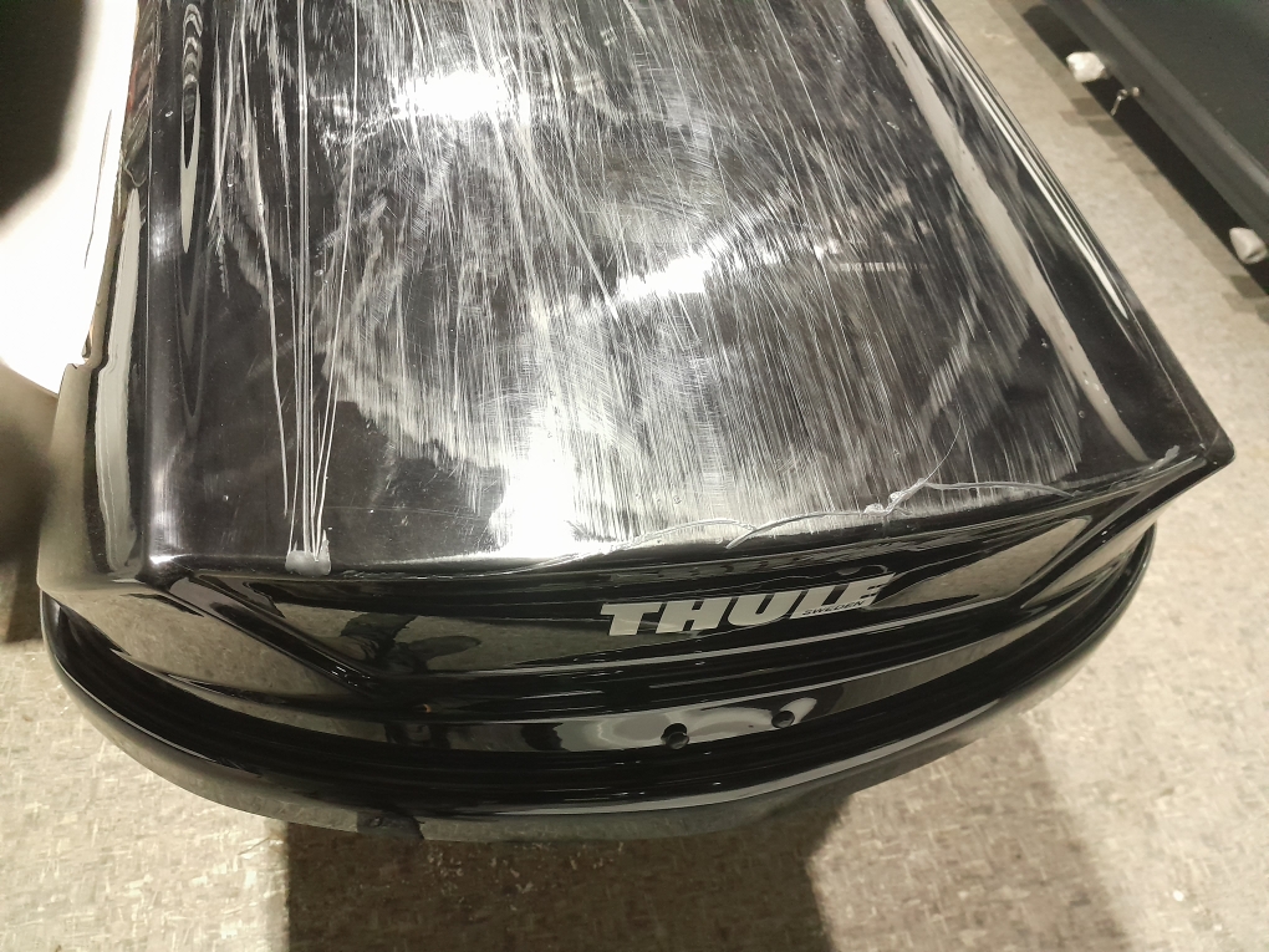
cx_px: 634
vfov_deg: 51.4
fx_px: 990
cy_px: 476
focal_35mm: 27
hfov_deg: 65.3
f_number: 1.8
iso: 800
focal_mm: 4
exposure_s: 1/25
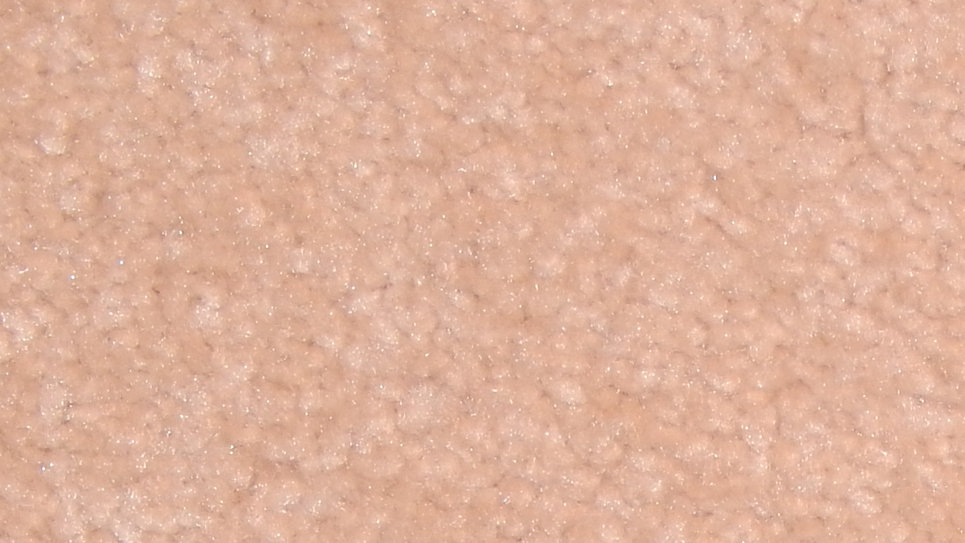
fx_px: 14510
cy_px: 1147
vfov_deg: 2.1
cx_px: 1223
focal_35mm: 567
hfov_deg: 3.8
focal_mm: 28.7
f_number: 5.1
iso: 200
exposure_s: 1/30
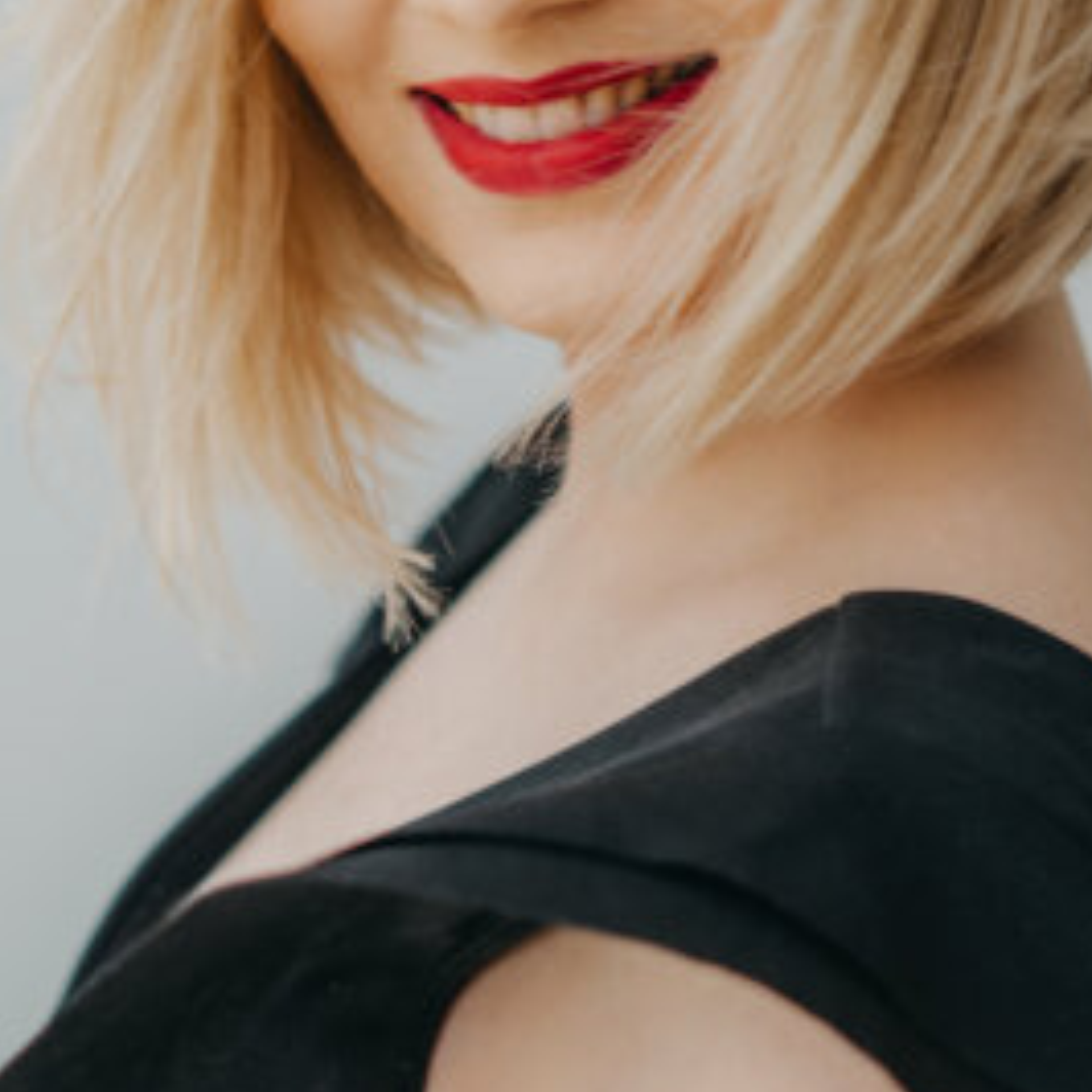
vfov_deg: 12.9
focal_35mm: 135
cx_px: 595
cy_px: 452
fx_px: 4818
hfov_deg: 12.9
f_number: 2.2
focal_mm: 50
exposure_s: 1/250
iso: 100
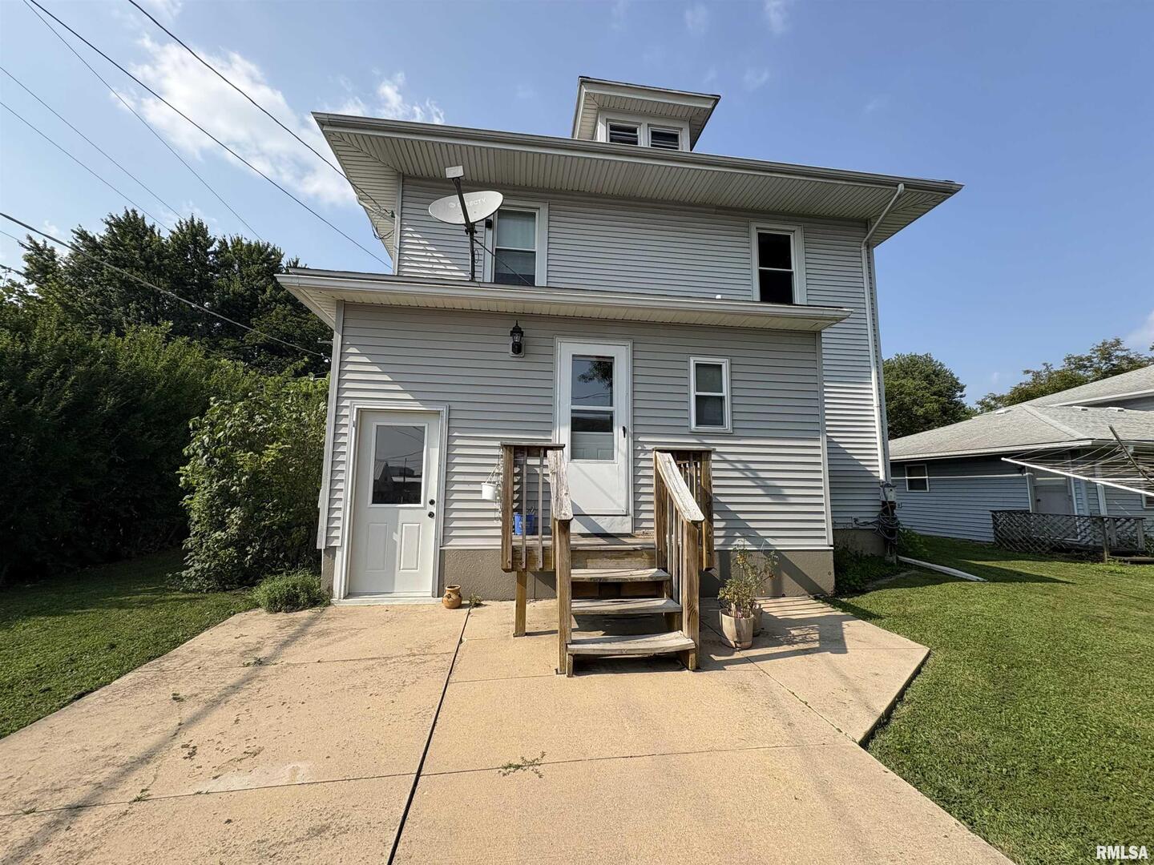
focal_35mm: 14
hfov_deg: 102.1
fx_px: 467
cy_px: 432
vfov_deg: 85.7
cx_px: 577
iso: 50
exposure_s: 1/1567
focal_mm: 2.22
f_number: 2.2
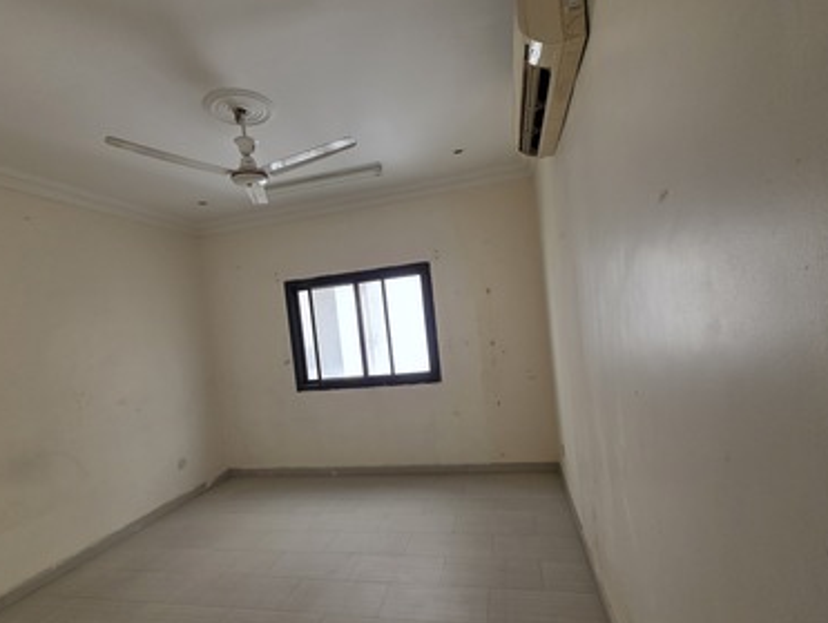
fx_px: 383
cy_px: 345
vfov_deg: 77.9
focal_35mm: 16
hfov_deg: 94.4
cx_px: 407
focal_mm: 2.2
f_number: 1.9
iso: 80
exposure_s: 1/100
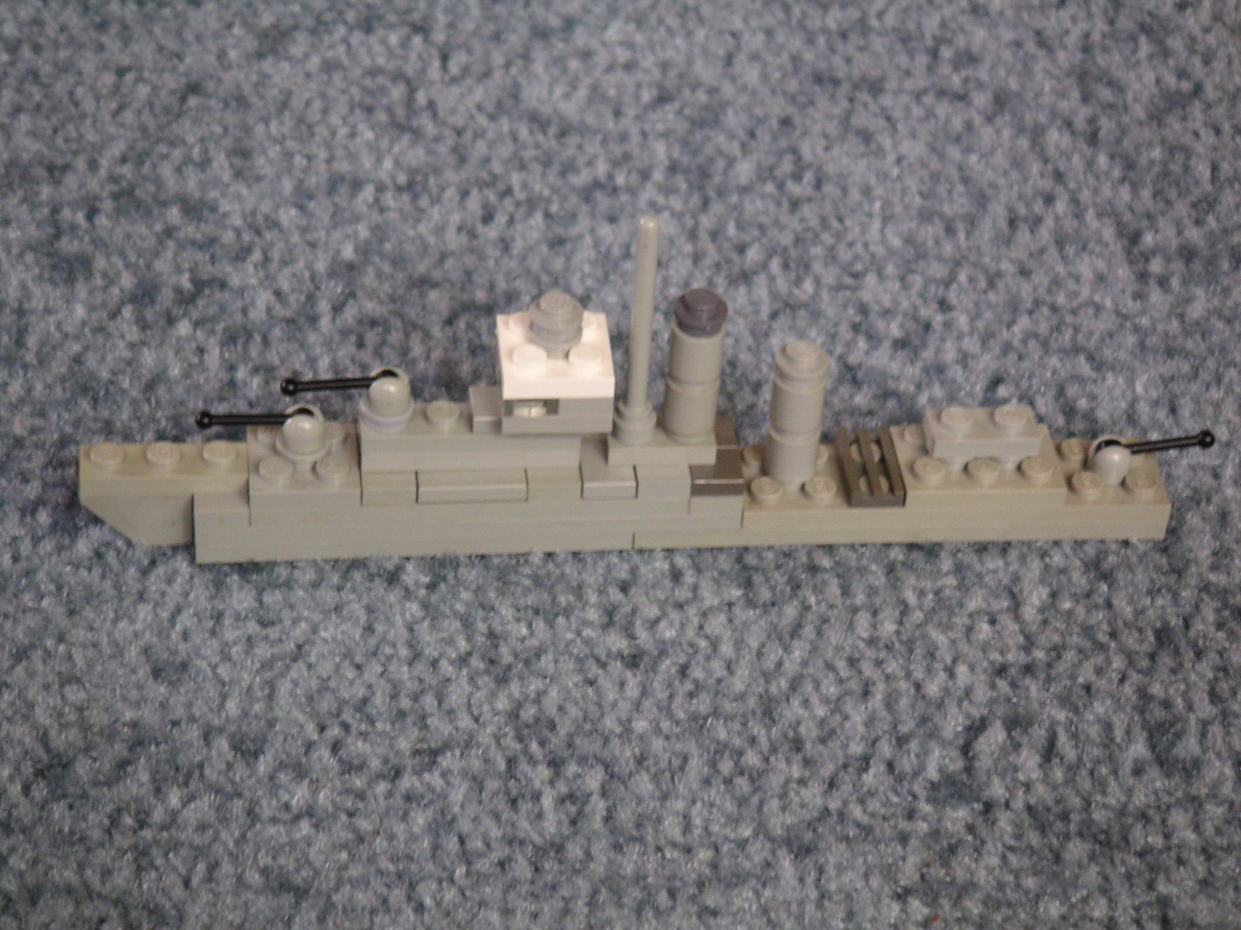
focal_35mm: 107
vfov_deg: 13.8
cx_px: 620
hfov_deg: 18.4
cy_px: 465
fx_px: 3836
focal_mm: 16.5
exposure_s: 1/10
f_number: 3.6
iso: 100
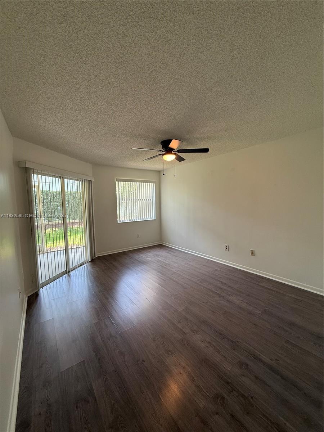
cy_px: 216
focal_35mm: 14
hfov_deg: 85.7
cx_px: 162
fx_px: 175
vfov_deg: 102.1
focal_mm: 2.22
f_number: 2.2
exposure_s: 1/120
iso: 160
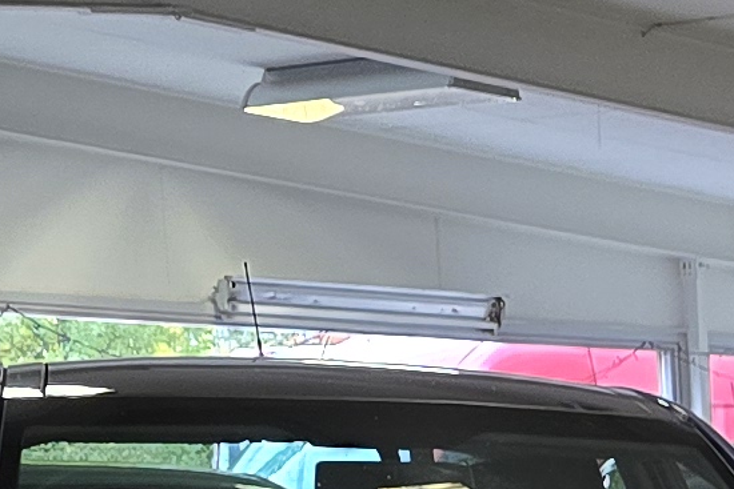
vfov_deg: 7.4
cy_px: 1178
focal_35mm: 174
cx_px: 1794
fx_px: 3548
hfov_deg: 10.2
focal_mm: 6.3
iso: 125
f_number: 1.7
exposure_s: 1/100
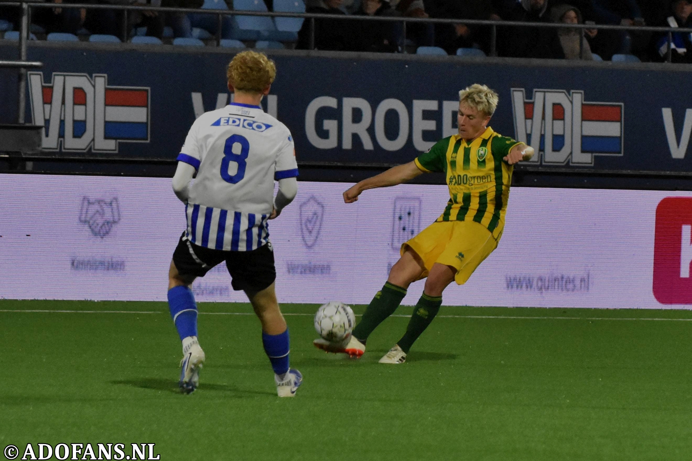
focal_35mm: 232
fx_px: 4469
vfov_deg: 5.9
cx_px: 346
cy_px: 230
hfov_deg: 8.9
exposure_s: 1/1000
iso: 7200
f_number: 4
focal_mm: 155
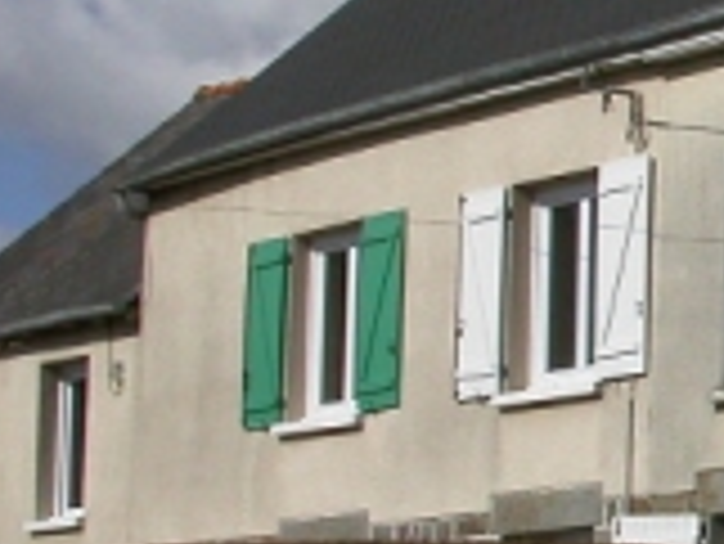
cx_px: 1192
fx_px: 3370
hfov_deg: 11.6
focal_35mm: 161
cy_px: 229
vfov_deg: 9.2
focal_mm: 7.85
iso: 100
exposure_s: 1/882
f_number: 7.5
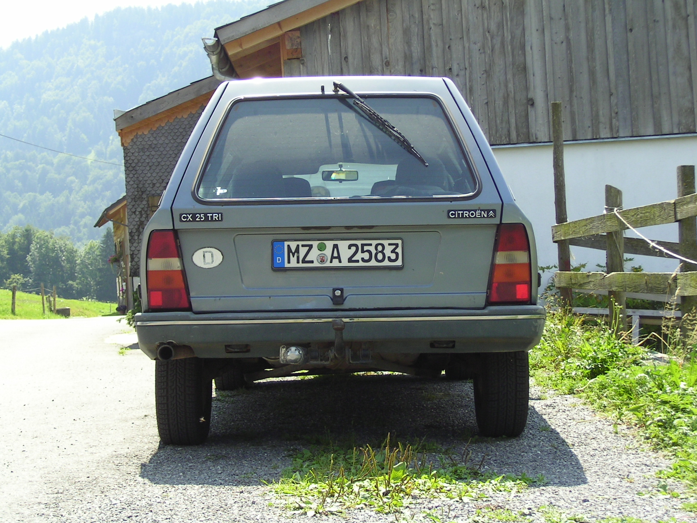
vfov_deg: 20.2
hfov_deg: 26.7
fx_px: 1470
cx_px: 348
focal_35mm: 73
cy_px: 262
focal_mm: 11.4
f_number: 4
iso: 50
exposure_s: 1/232
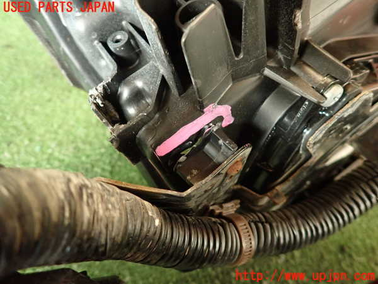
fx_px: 273
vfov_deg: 54.9
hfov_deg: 69.4
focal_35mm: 25
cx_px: 189
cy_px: 142
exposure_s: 1/30
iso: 640
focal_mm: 4.5
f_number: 2
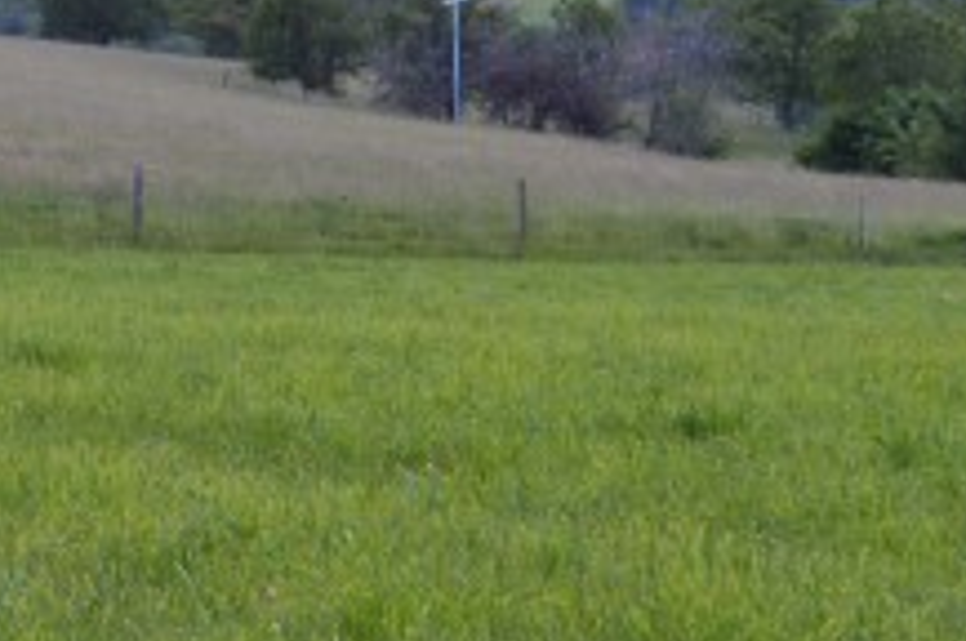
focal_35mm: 220
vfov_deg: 6.2
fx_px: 5895
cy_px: -267
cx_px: -4
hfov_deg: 9.3
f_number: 8
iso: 400
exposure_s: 1/80
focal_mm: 44
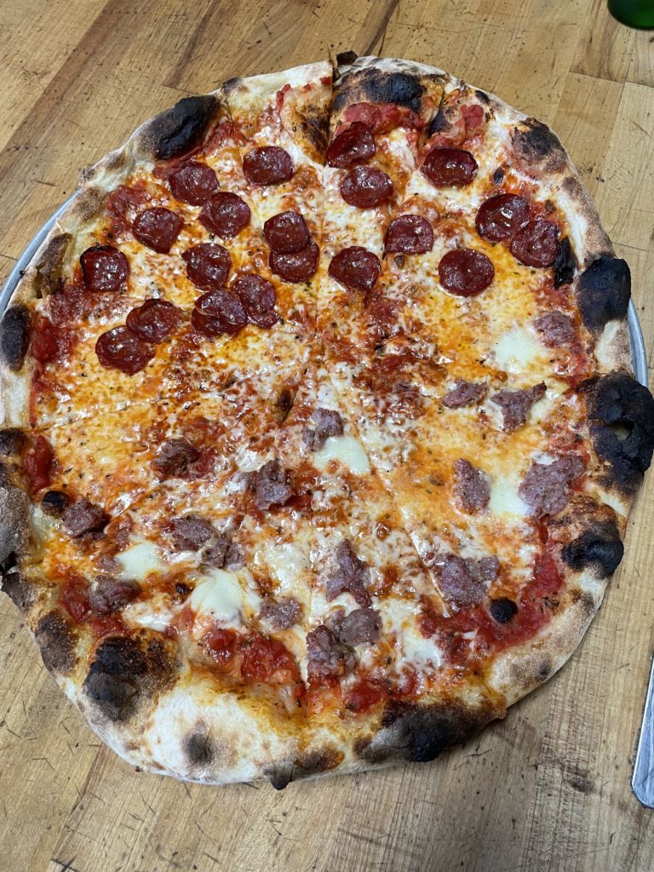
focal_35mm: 26
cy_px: 436
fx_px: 655
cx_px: 327
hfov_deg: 53.1
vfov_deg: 67.3
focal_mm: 4.2
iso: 125
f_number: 1.6
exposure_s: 1/45
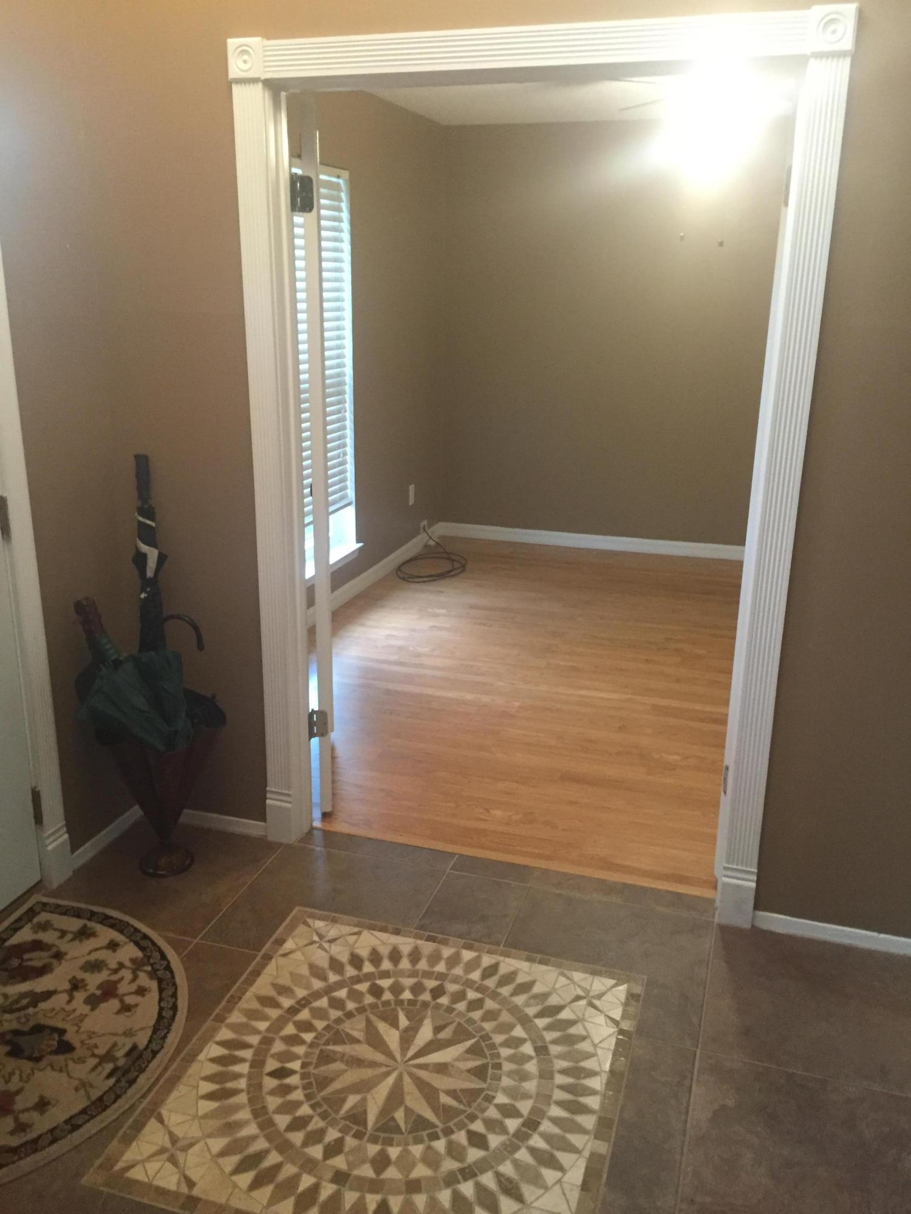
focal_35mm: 29
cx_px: 456
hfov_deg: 48.2
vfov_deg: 61.7
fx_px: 1018
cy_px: 607
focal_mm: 4.15
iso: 250
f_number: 2.2
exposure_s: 1/17
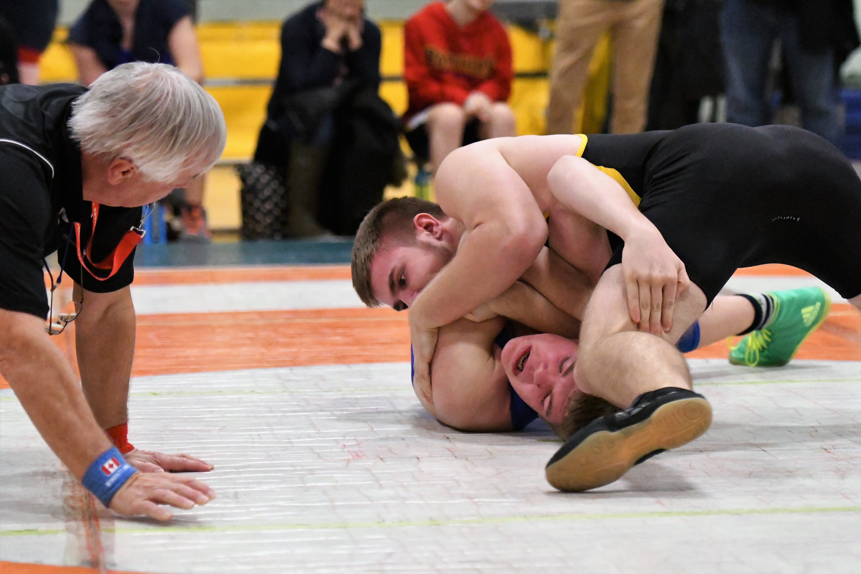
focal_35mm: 129
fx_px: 3085
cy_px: 287
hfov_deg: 15.9
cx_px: 430
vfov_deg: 10.6
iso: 18000
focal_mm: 86
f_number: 2.8
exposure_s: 1/800
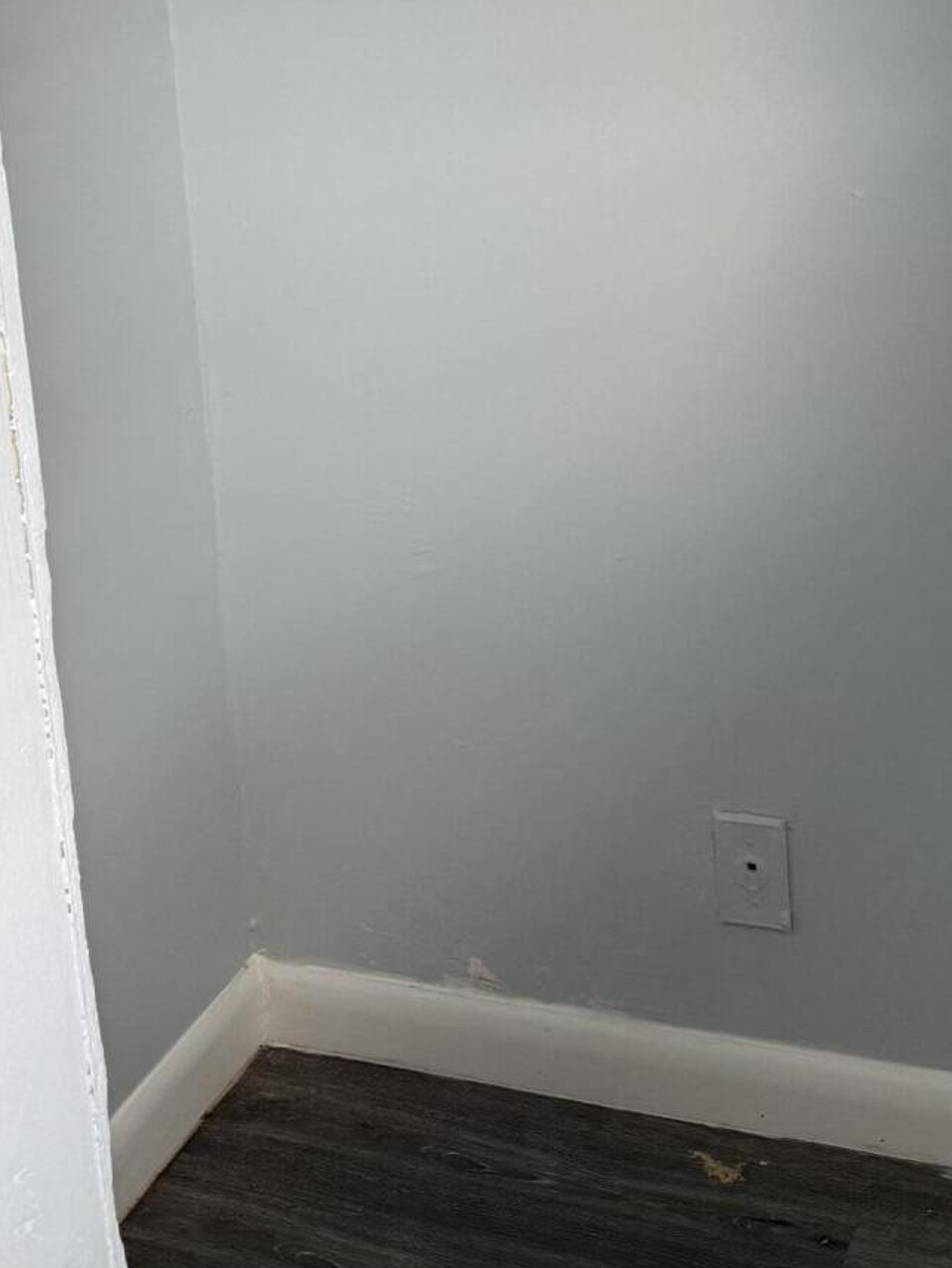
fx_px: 2053
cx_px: 740
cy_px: 44
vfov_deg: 32.1
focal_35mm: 56
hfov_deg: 25.7
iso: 160
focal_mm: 6.76
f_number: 1.78
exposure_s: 1/121
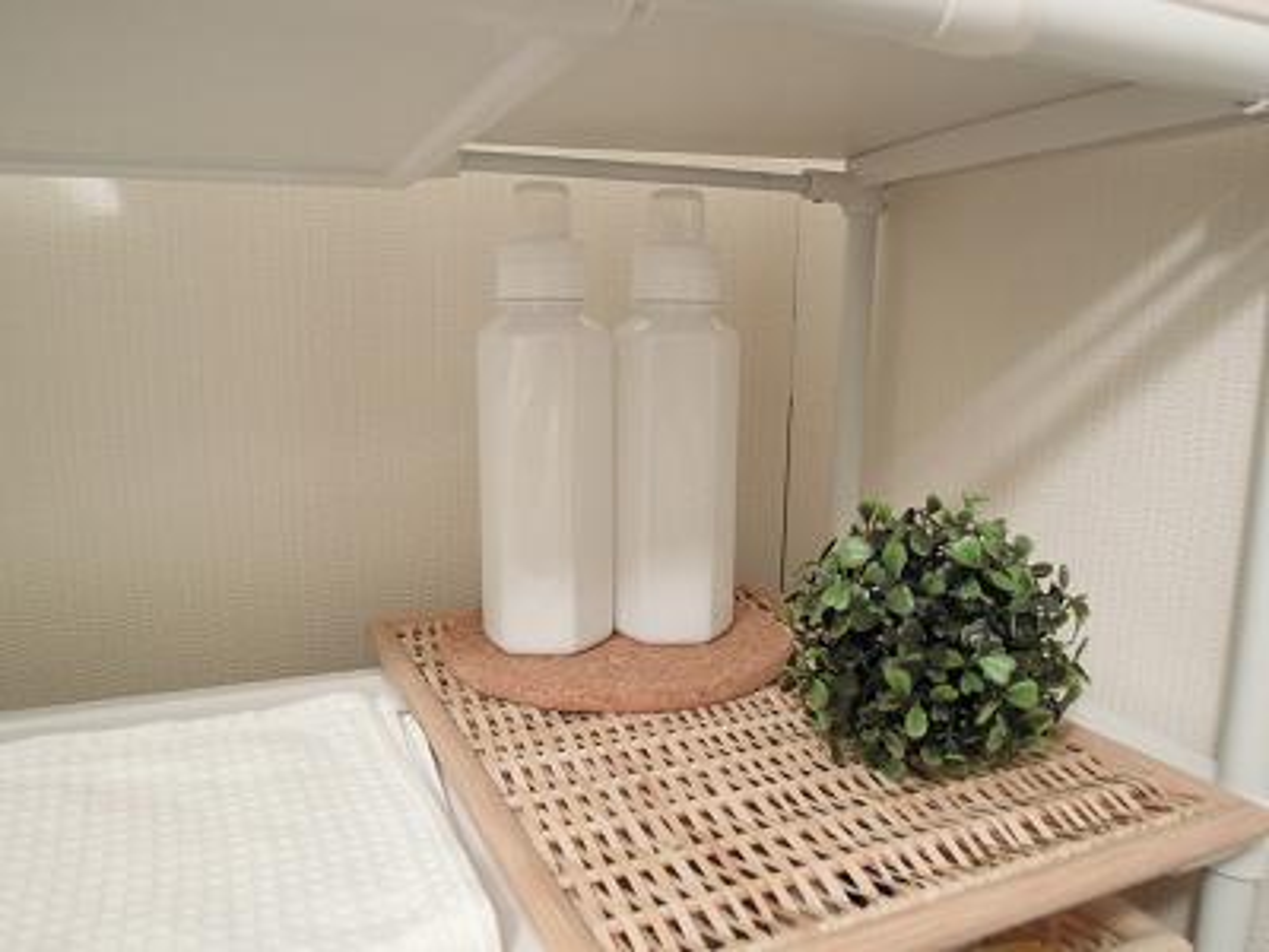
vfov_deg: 49.7
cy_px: 476
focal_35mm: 28
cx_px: 634
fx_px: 1026
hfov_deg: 63.4
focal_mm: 5
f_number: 2.8
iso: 400
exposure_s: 1/10
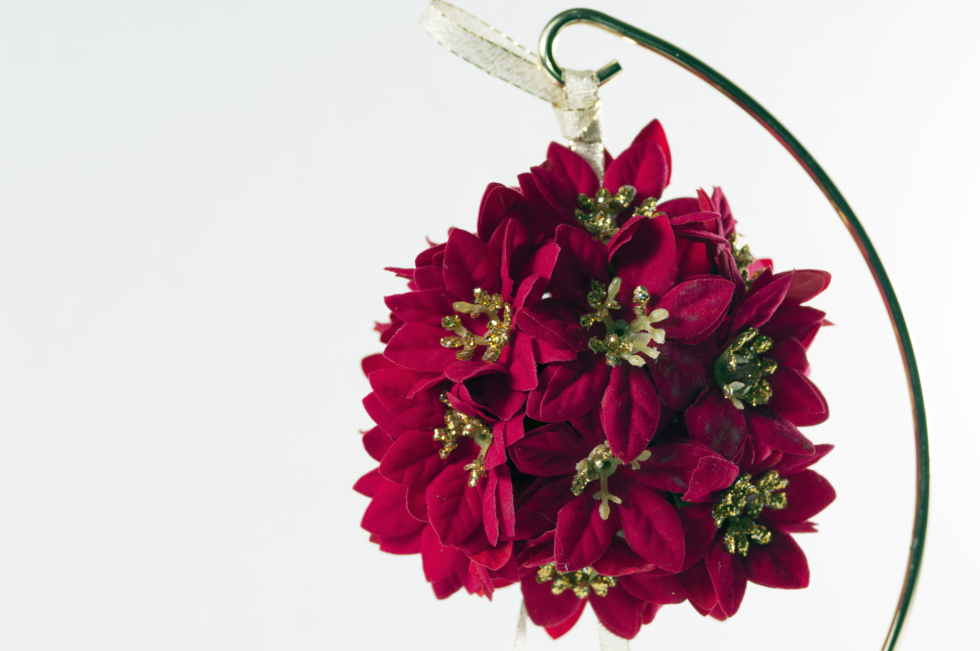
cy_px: 326
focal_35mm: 158
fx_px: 4283
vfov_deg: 8.7
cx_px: 490
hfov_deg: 13.1
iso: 200
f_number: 5.6
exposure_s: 1/250
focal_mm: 105
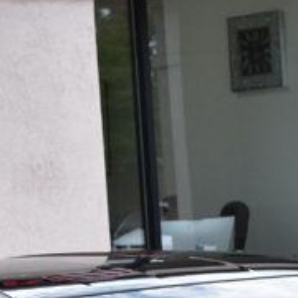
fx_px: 2186
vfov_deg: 7.5
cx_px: 142
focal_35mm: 224
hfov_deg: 7.8
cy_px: 561
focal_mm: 31
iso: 400
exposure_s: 1/200
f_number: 10
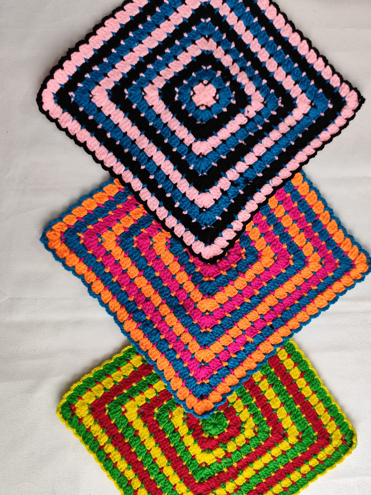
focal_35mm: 28
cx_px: 206
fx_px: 400
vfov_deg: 63.4
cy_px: 260
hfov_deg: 49.7
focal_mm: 6.19
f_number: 1.65
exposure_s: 1/100
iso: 800
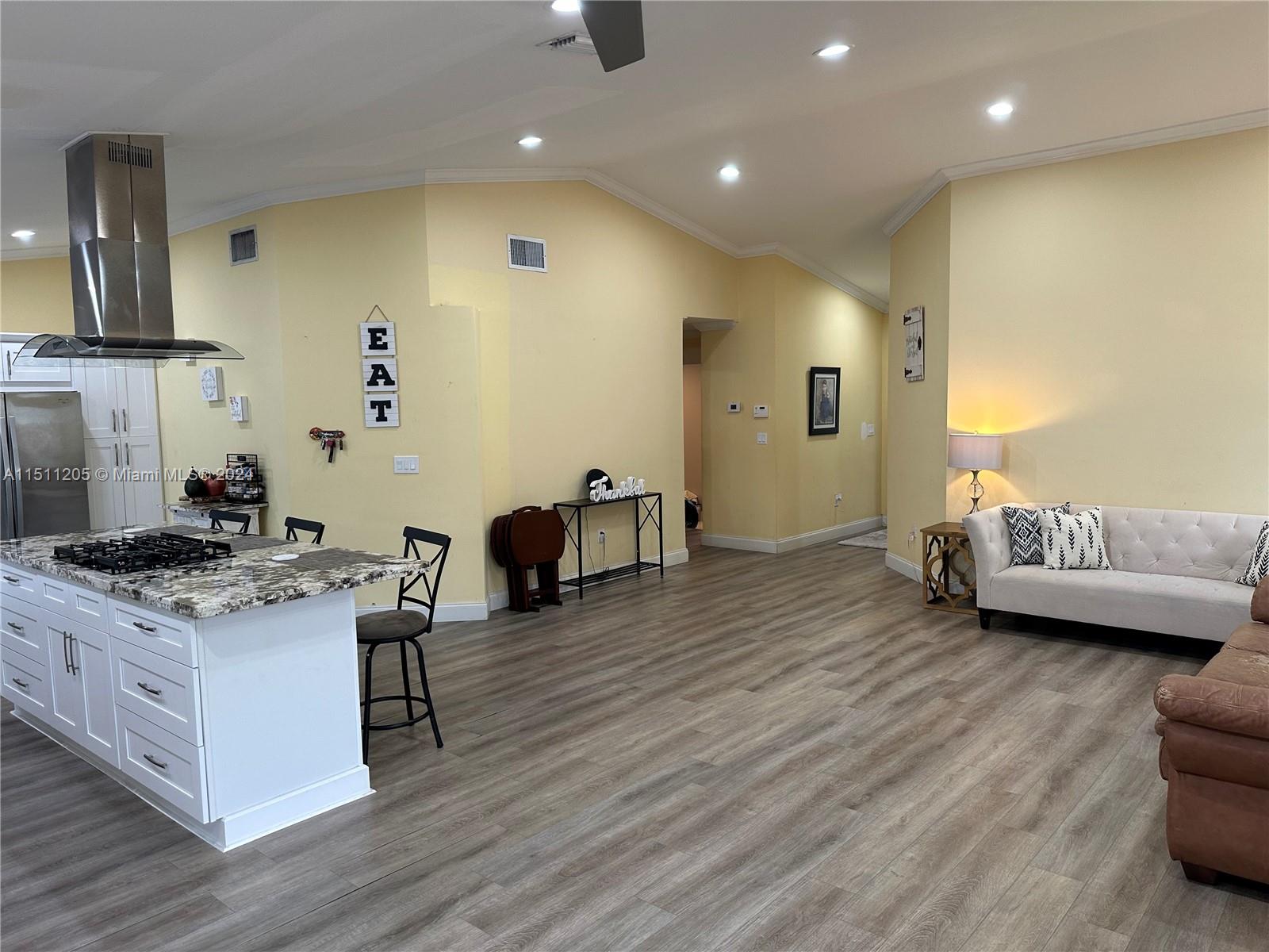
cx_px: 634
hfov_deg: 71.6
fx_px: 880
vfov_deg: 56.8
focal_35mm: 24
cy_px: 476
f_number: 1.78
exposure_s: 1/60
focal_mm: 6.86
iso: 125
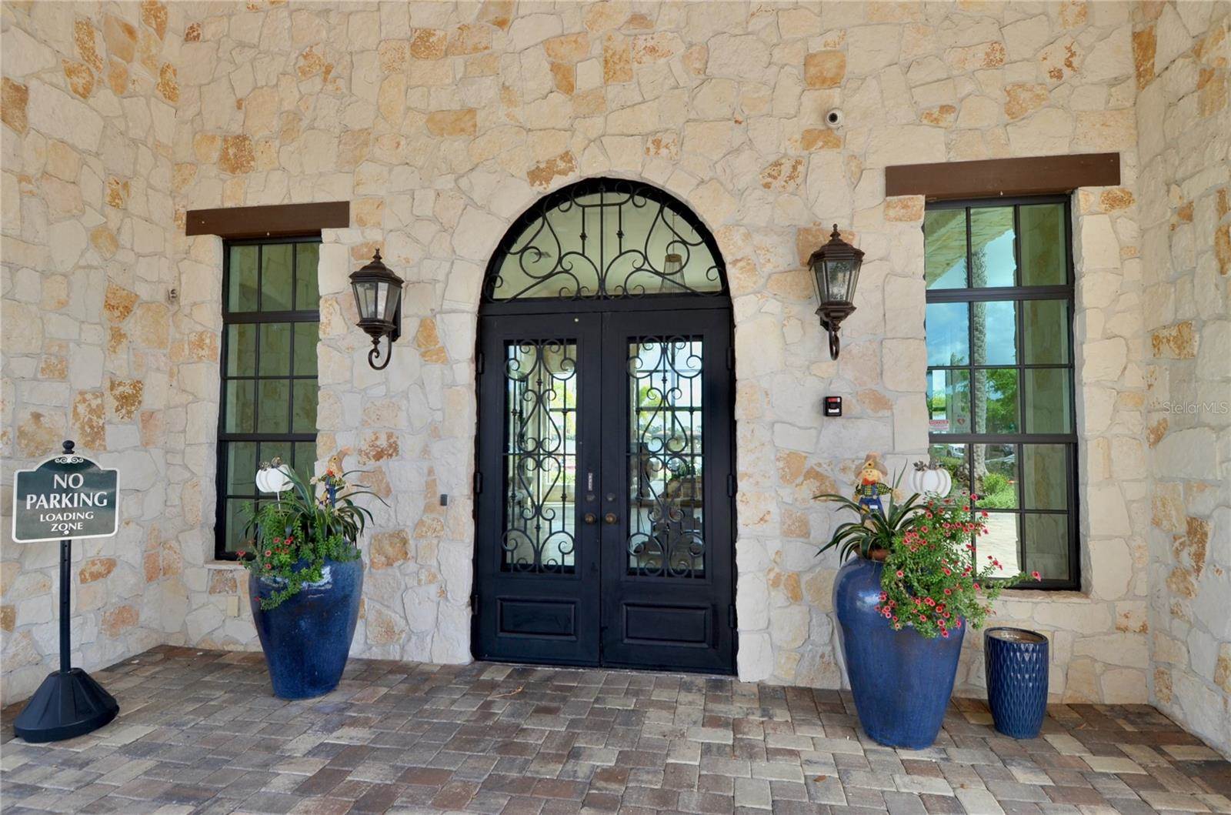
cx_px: 616
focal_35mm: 36
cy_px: 408
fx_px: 1228
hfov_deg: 53.2
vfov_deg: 36.7
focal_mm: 24
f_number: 7.1
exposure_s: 1/200
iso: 200
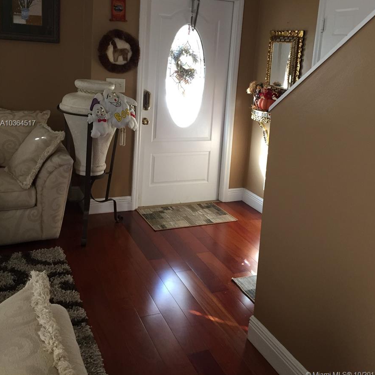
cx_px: 191
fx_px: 429
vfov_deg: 46.5
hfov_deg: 47.2
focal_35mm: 35
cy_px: 124
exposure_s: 1/30
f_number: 2.2
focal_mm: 4.15
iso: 125
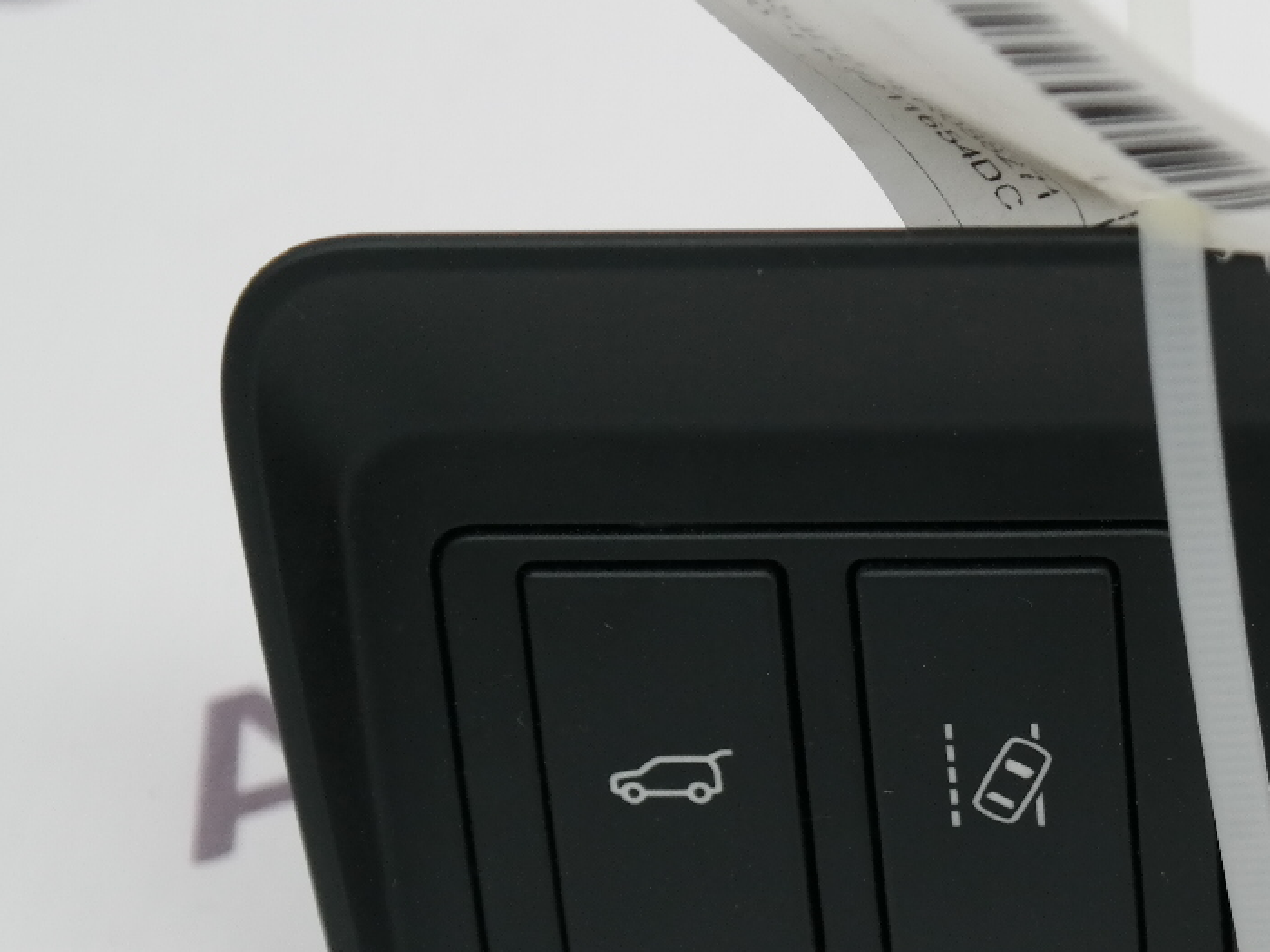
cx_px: 1363
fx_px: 5577
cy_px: 626
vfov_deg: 9.8
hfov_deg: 12.8
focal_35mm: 152
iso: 800
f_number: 5
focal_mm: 42
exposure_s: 1/60
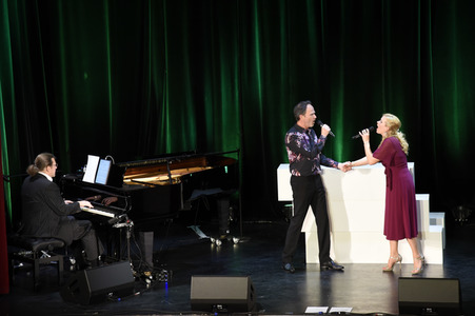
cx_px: 238
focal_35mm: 120
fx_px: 1582
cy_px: 158
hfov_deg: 17.1
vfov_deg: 11.4
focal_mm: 120
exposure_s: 1/60
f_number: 6.3
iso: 1600
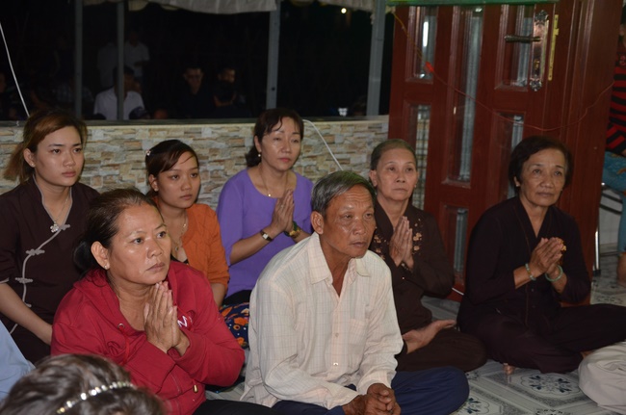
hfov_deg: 35.1
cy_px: 208
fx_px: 989
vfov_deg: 23.7
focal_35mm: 57
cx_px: 313
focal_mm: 38
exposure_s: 1/60
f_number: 4.5
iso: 640
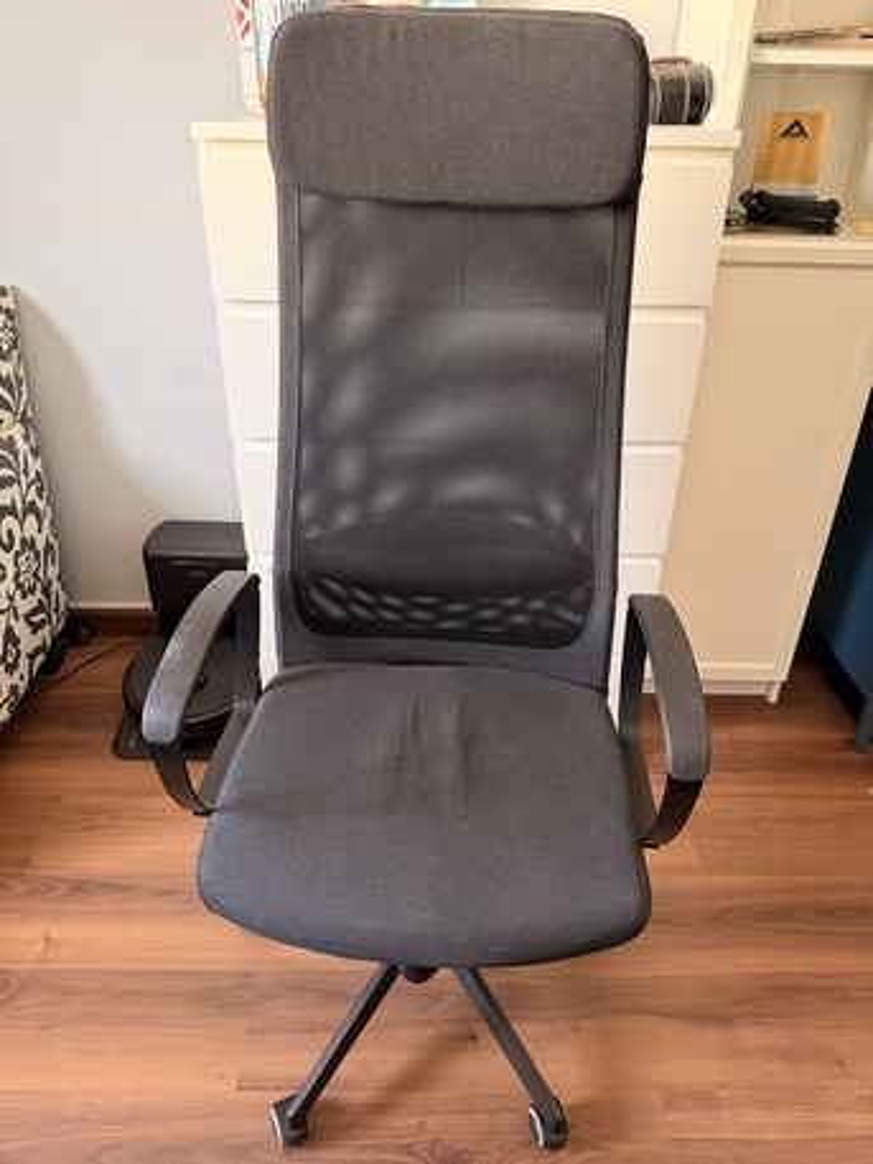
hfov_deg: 56.8
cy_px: 582
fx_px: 807
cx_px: 436
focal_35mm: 24
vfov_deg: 71.6
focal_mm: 6.76
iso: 800
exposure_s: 1/42
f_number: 1.78
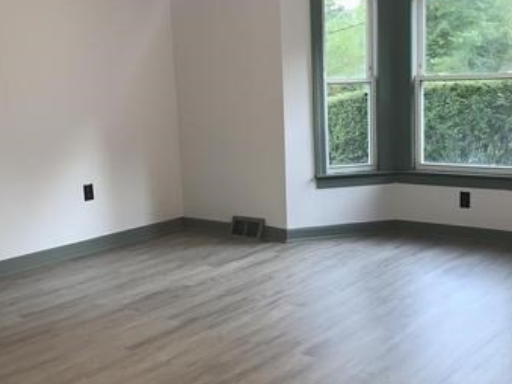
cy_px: 201
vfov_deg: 31.5
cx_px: 323
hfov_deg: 40.9
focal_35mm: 46
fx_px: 680
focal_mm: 4.25
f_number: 1.8
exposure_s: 1/24
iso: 40
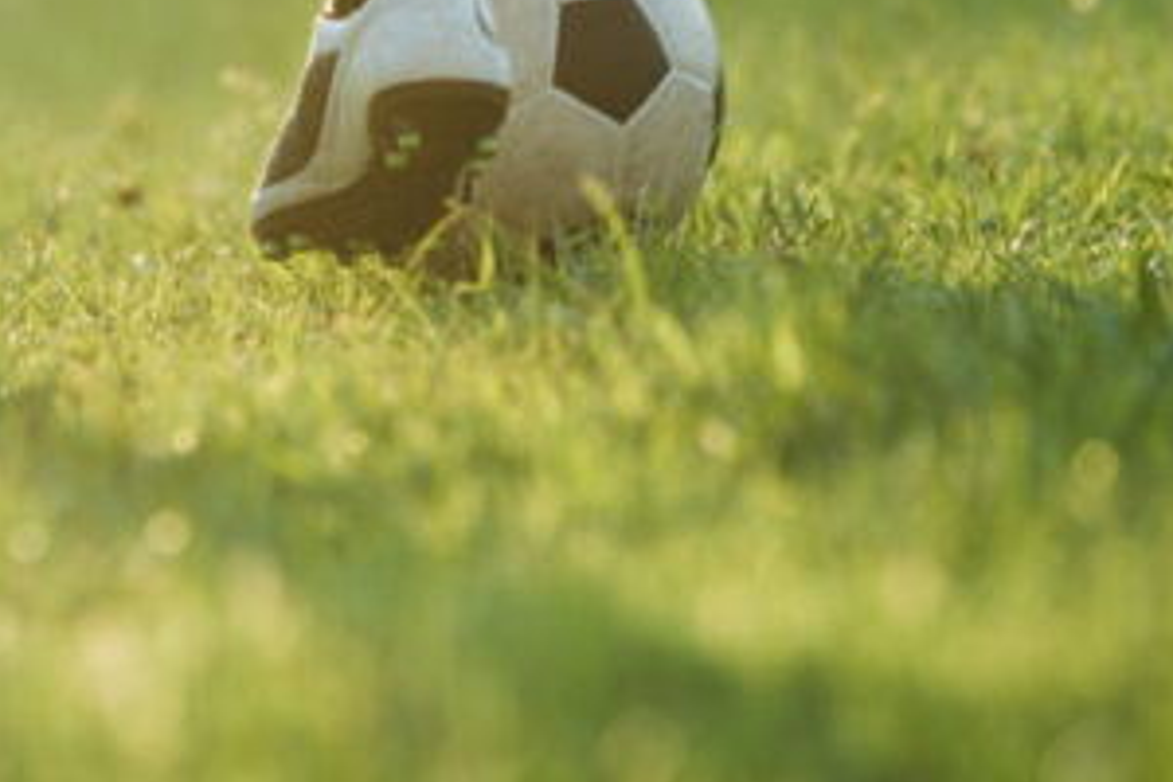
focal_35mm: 512
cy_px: 63
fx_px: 16681
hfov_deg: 4.0
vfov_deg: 2.7
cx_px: 430
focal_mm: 200
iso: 250
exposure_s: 1/500
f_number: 3.5
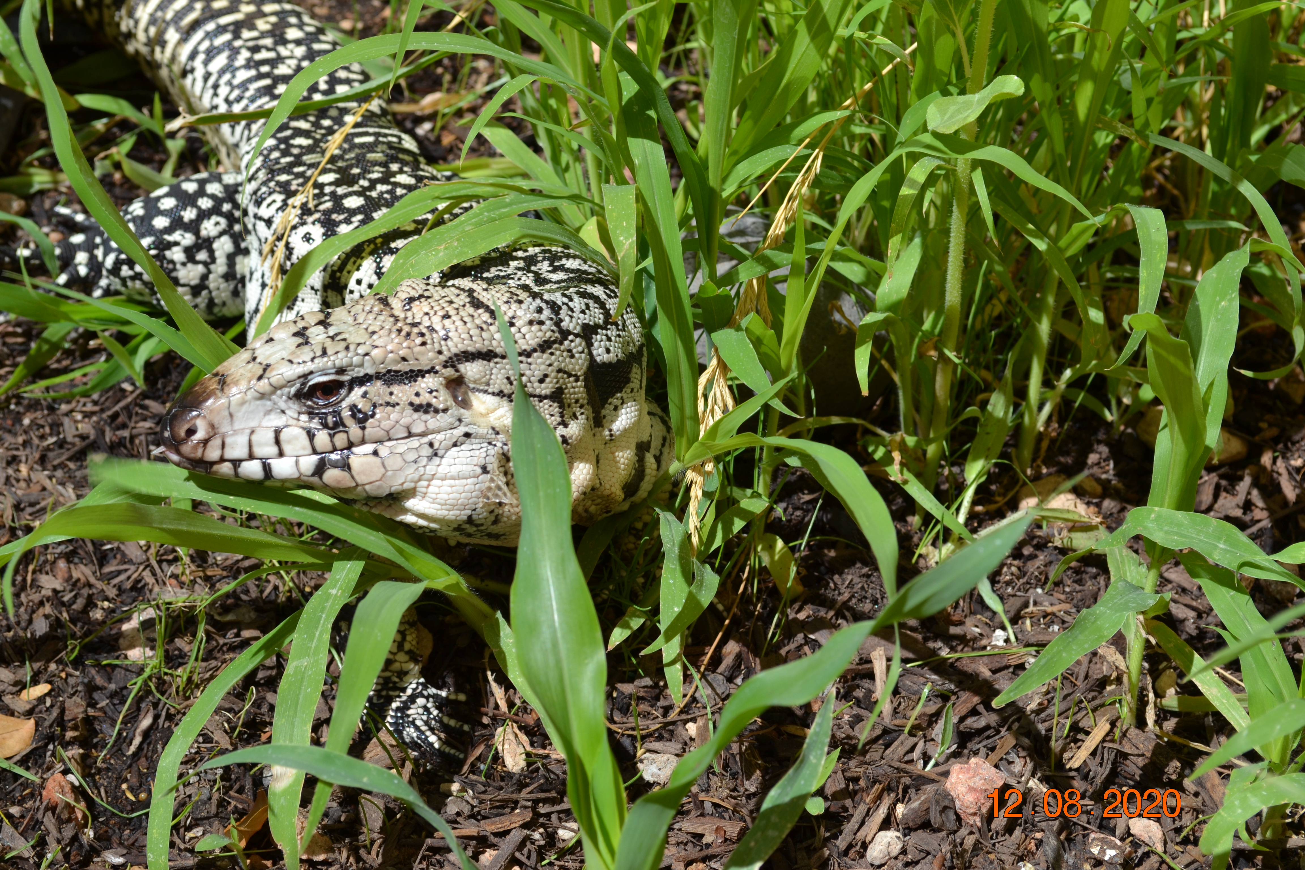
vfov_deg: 18.9
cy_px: 435
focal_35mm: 72
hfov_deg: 28.1
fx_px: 2610
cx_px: 652
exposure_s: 1/250
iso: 100
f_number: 8
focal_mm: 48
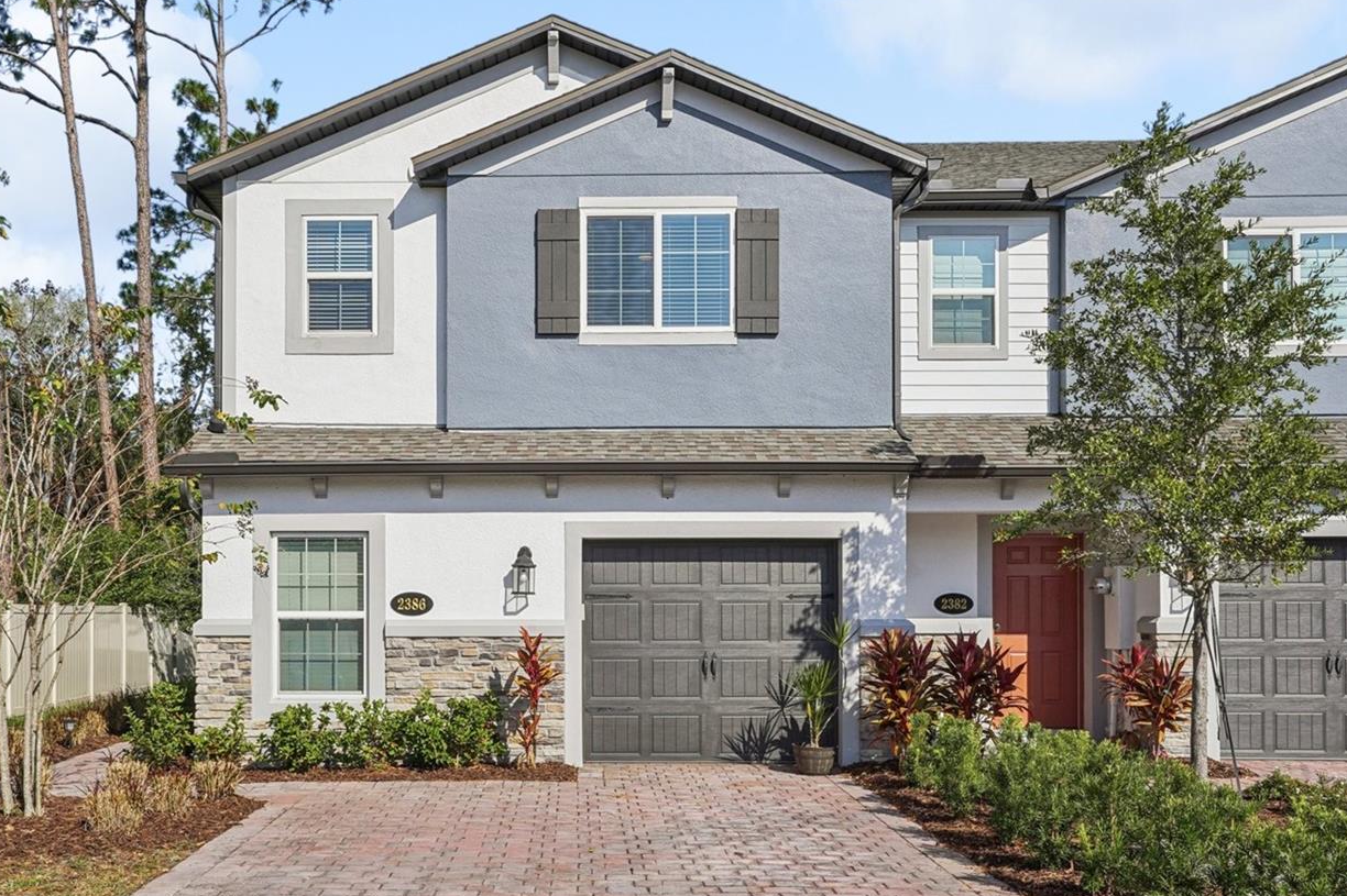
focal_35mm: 34
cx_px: 552
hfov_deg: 55.5
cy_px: 431
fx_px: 1272
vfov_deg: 38.8
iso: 100
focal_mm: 26
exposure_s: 1/100
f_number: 18
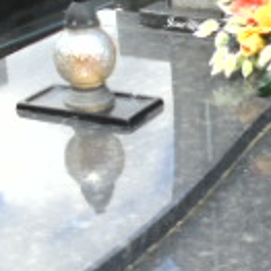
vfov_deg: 16.1
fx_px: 957
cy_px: 174
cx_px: 242
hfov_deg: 15.9
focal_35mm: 108
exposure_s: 1/320
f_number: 3.4
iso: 80
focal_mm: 4.4
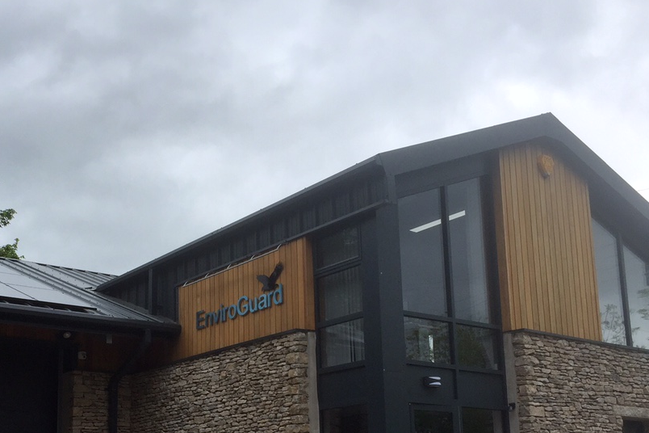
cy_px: 354
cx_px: 205
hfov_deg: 40.5
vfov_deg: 27.4
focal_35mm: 48
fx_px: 865
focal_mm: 4.15
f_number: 2.2
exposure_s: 1/1199
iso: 32
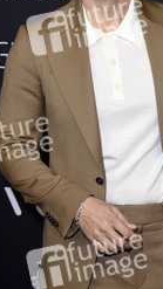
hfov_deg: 12.7
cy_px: 87
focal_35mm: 95
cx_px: 121
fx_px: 730
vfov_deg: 22.3
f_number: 5.6
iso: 500
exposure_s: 1/250
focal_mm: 56
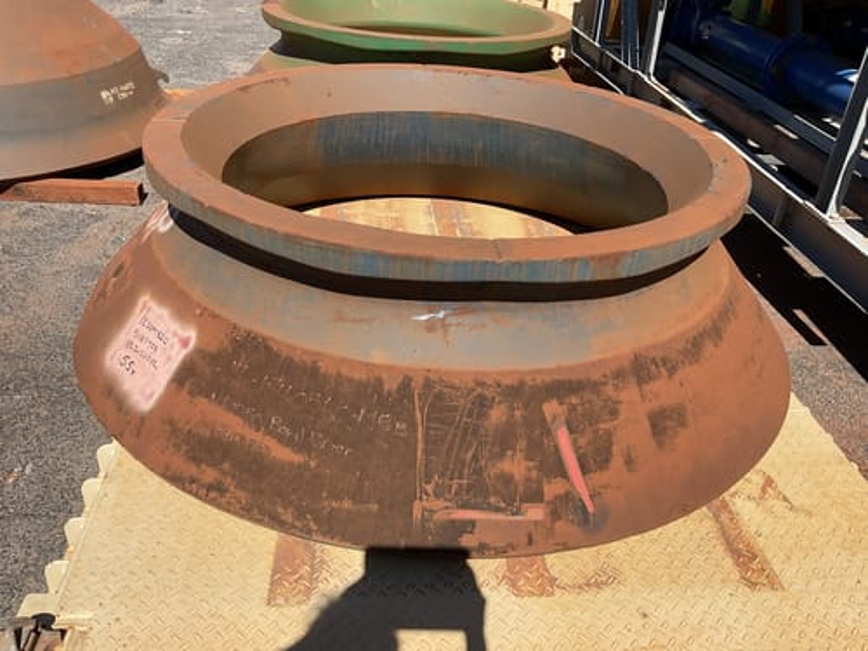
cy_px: 326
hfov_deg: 61.7
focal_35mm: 29
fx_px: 727
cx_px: 434
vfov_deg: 48.2
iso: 16
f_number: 1.8
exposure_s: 1/2801
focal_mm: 3
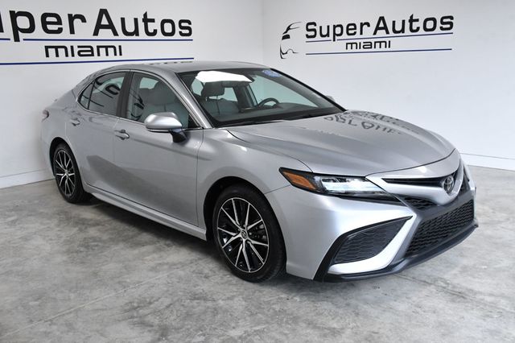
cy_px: 172
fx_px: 486
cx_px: 258
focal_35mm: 34
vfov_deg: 38.8
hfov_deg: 55.8
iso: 2500
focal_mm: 23
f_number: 10
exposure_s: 1/400
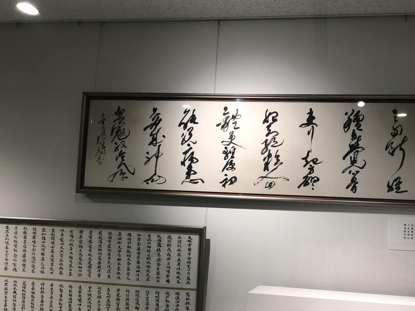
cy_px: 196
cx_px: 264
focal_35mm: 36
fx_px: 432
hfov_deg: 50.7
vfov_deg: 39.4
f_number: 1.8
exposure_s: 1/30
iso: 32
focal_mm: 4
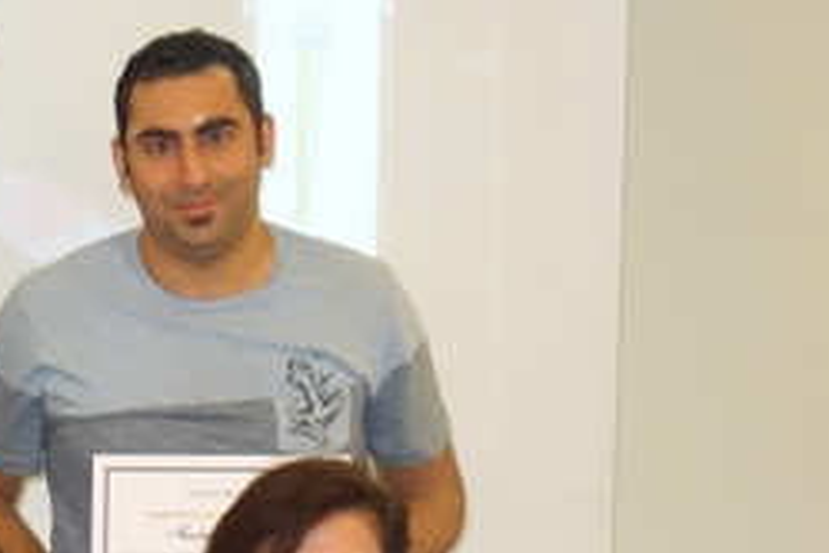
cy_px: 868
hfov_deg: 10.6
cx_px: -529
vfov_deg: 7.3
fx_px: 4260
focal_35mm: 185
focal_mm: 16.59
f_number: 3.2
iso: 800
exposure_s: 1/40
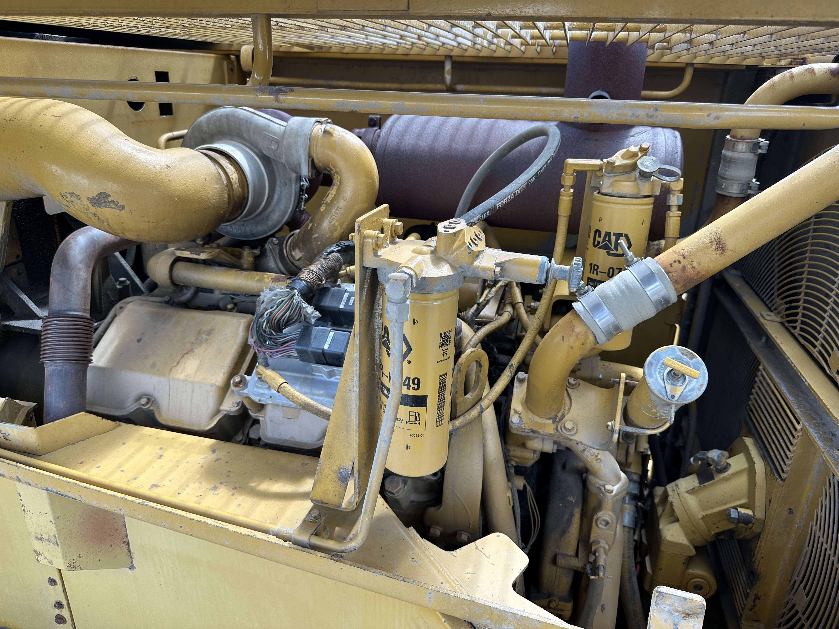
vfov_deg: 56.8
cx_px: 420
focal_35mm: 24
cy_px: 314
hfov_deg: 71.6
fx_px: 582
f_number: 1.78
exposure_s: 1/422
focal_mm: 6.86
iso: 80
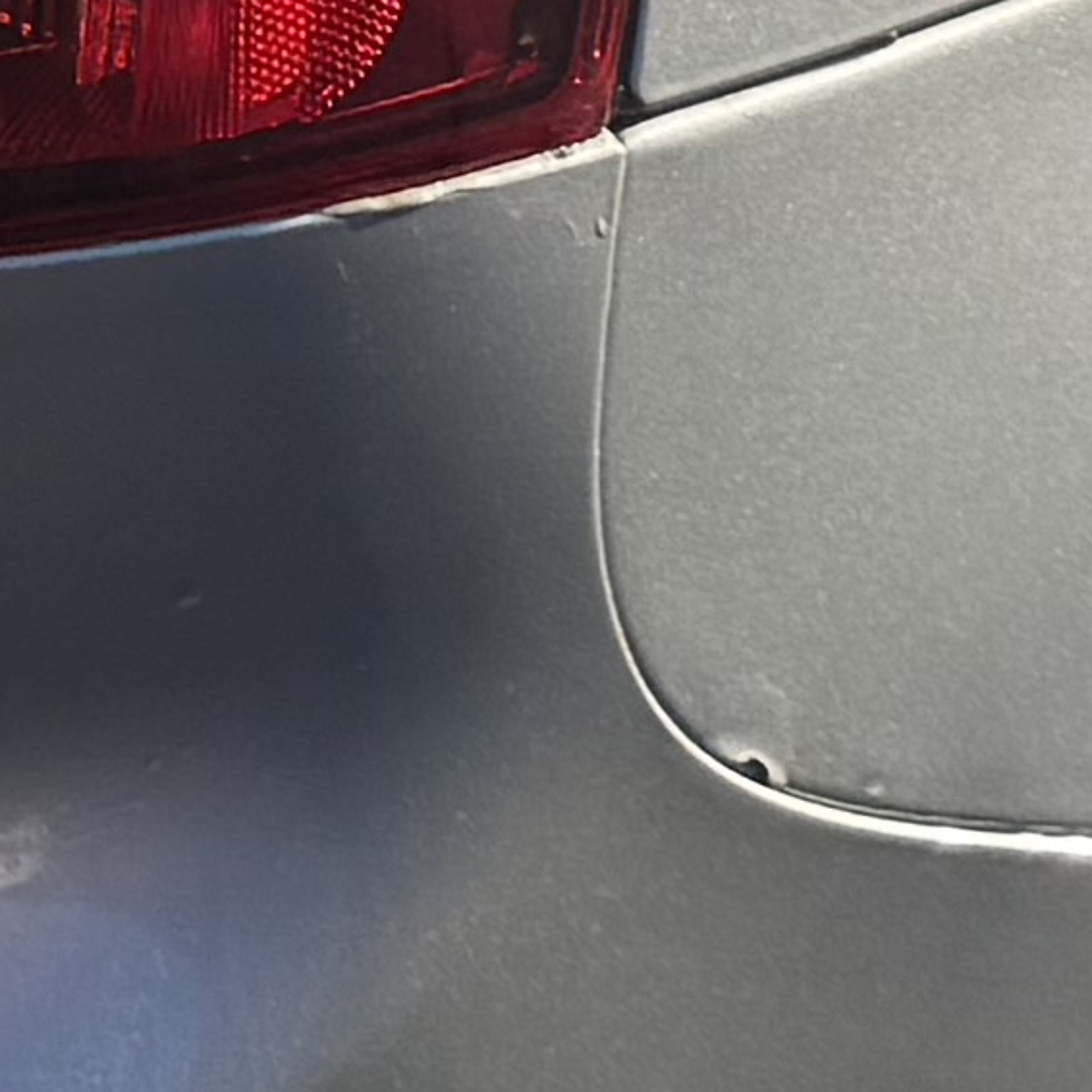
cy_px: -814
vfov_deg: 7.9
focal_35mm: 214
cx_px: -341
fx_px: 7638
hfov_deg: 8.1
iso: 125
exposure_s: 1/7353
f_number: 1.78
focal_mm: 6.76
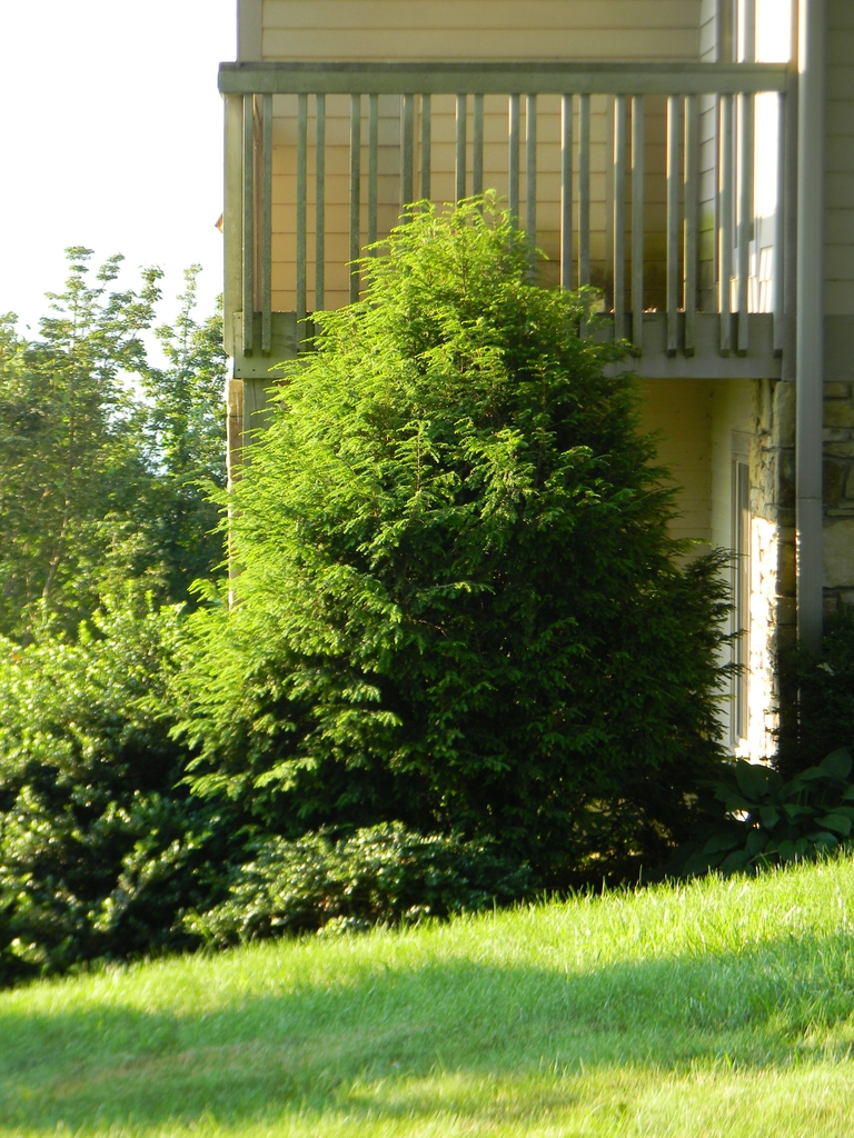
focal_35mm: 105
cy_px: 569
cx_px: 427
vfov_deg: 18.7
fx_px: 3454
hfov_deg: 14.1
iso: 80
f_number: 4.7
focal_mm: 19
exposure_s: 1/46.1
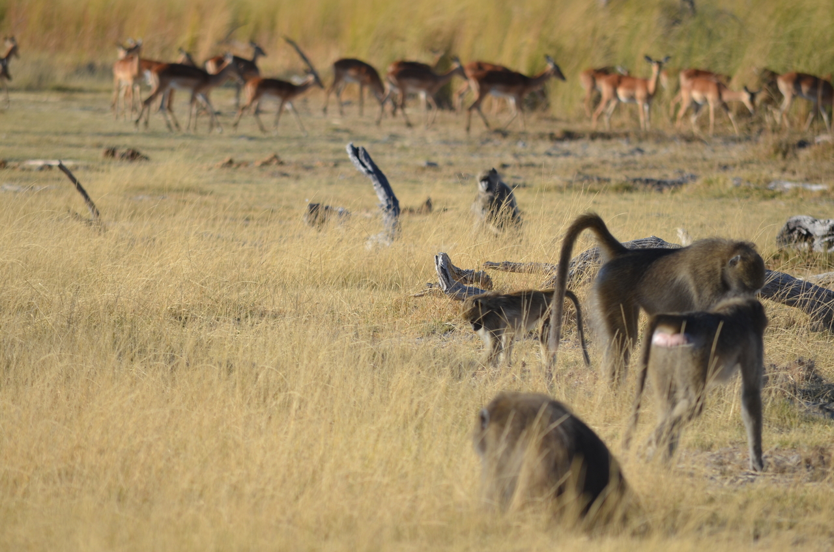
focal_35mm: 450
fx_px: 10404
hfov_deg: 4.6
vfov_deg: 3.0
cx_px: 417
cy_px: 276
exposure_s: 1/640
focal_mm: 300
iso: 200
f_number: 6.3
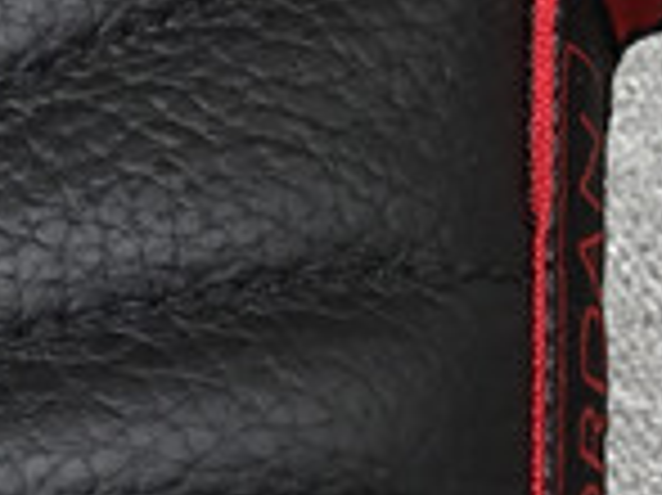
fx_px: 3631
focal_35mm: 190
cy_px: 254
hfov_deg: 9.5
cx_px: -775
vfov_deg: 7.8
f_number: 2.4
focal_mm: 3.3
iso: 25
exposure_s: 1/150
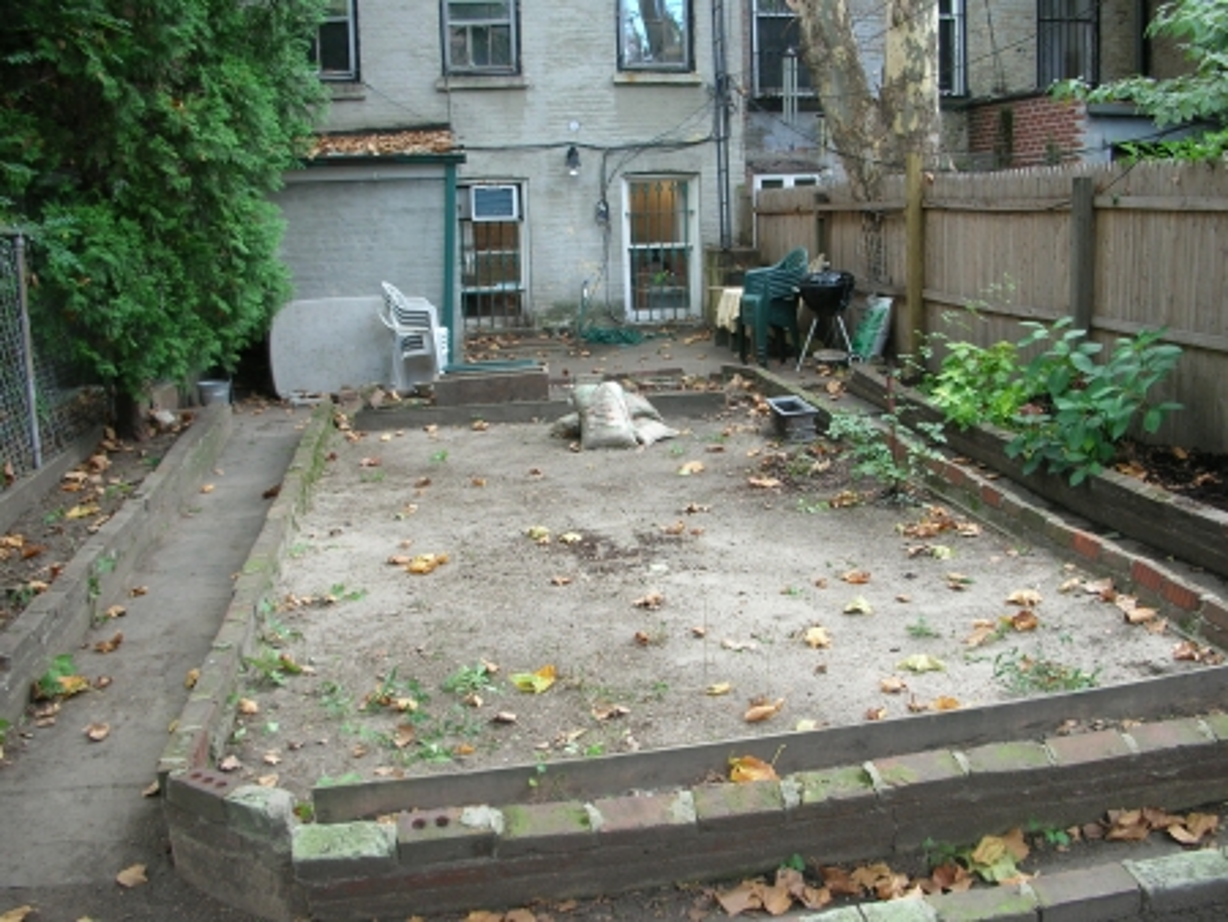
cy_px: 461
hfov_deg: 52.6
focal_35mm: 35
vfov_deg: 40.7
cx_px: 614
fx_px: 1242
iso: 63
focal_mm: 5.8
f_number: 3
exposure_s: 1/30
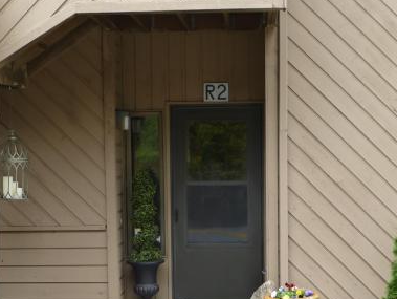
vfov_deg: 20.4
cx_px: 215
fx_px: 827
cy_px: 206
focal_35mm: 72
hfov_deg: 27.0
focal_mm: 8.5
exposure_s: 1/60
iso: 125
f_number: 4.2
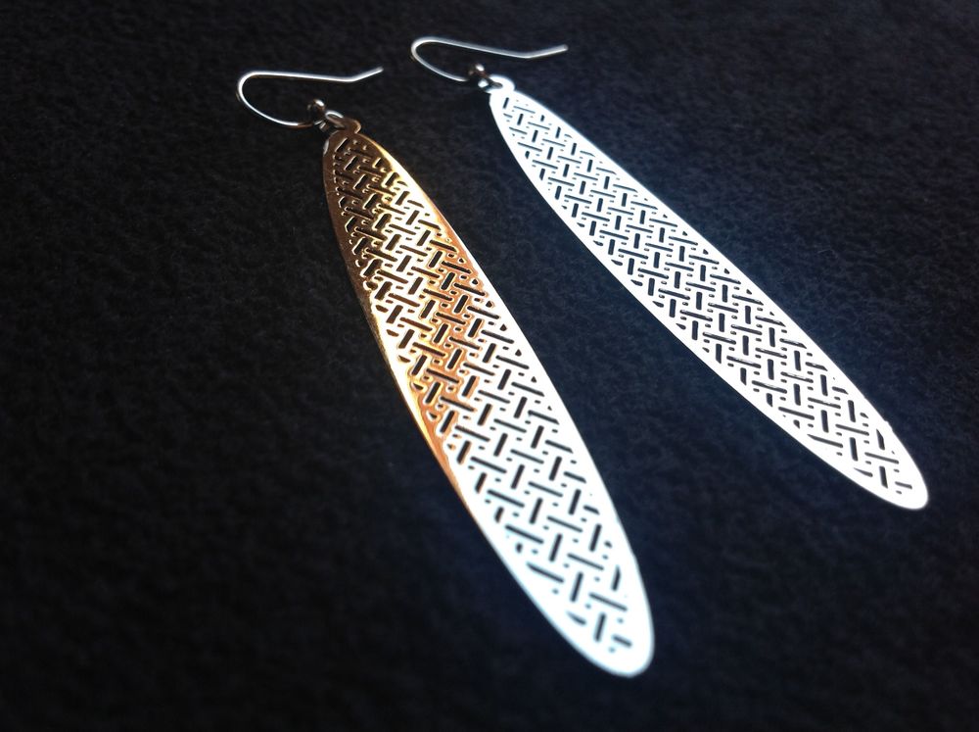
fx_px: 988
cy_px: 366
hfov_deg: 52.7
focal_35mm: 35
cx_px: 490
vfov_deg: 40.6
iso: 80
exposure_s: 1/120
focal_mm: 4.28
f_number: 2.4
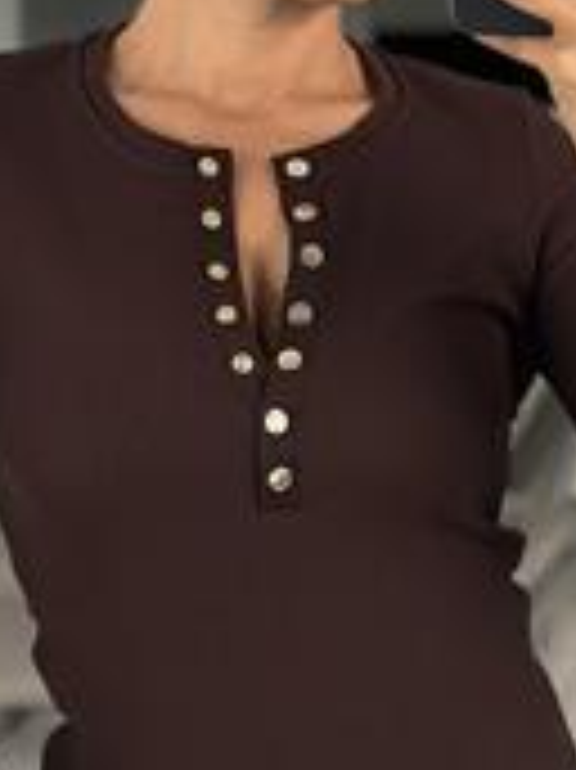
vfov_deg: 13.9
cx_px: 328
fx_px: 3154
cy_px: 329
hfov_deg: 10.4
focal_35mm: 142
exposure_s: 1/45
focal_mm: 6.86
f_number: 1.78
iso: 400
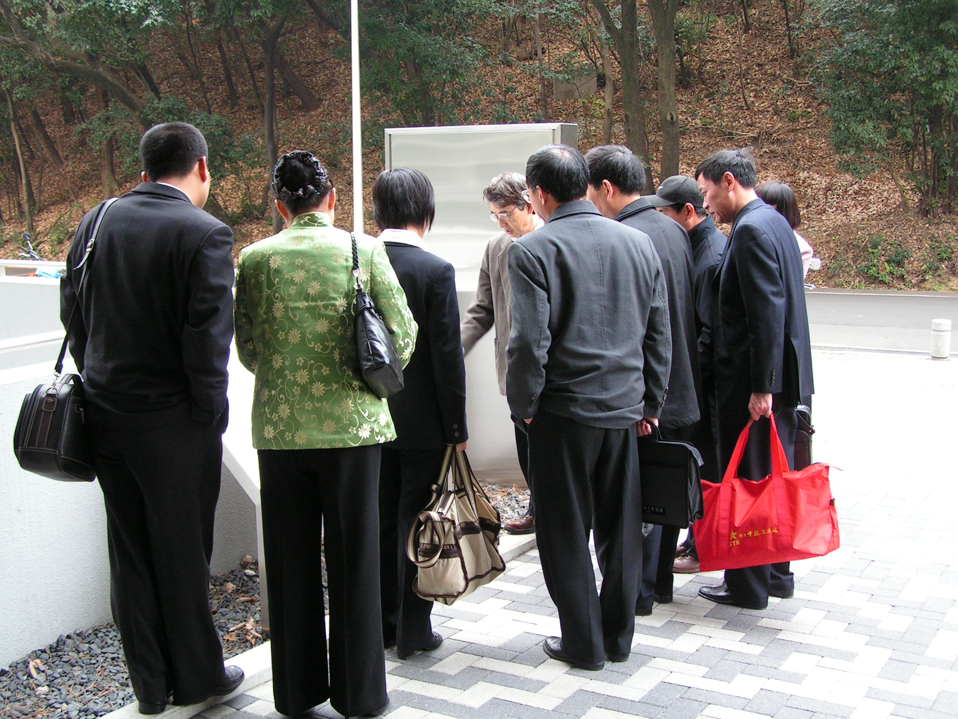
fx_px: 1218
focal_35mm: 44
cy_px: 360
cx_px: 479
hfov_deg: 42.9
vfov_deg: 32.9
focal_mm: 7.4
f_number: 2.8
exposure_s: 1/50
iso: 80
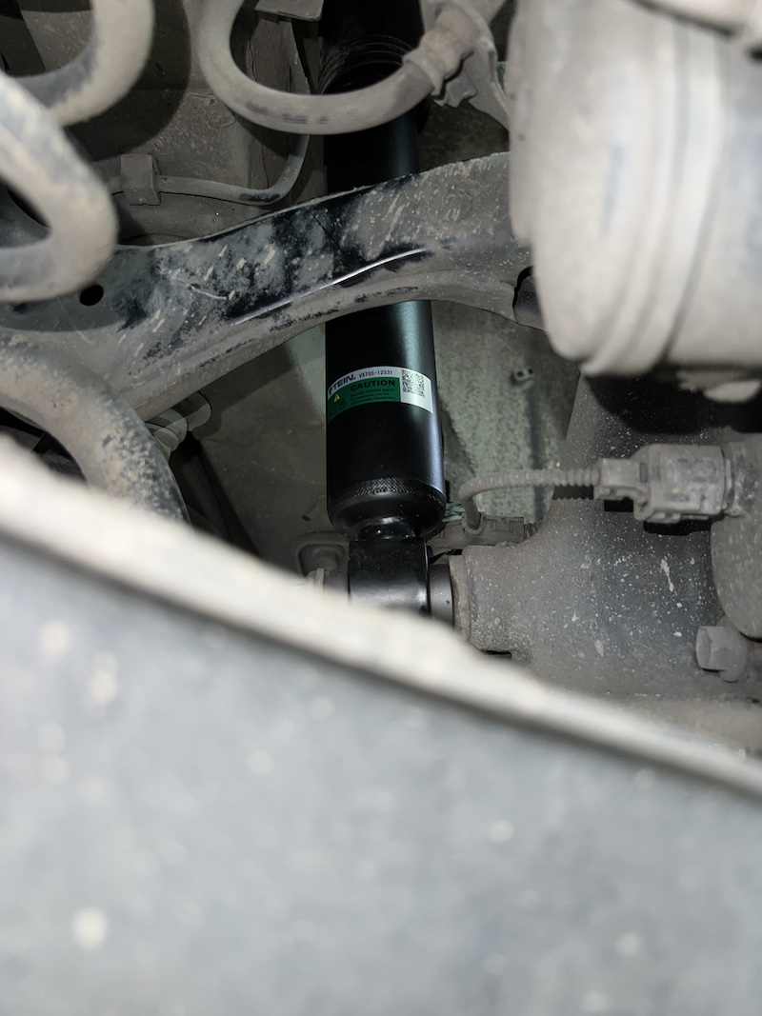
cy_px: 508
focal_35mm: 26
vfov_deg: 67.3
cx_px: 381
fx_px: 763
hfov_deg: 53.1
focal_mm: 5.7
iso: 32
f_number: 1.5
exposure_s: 1/12
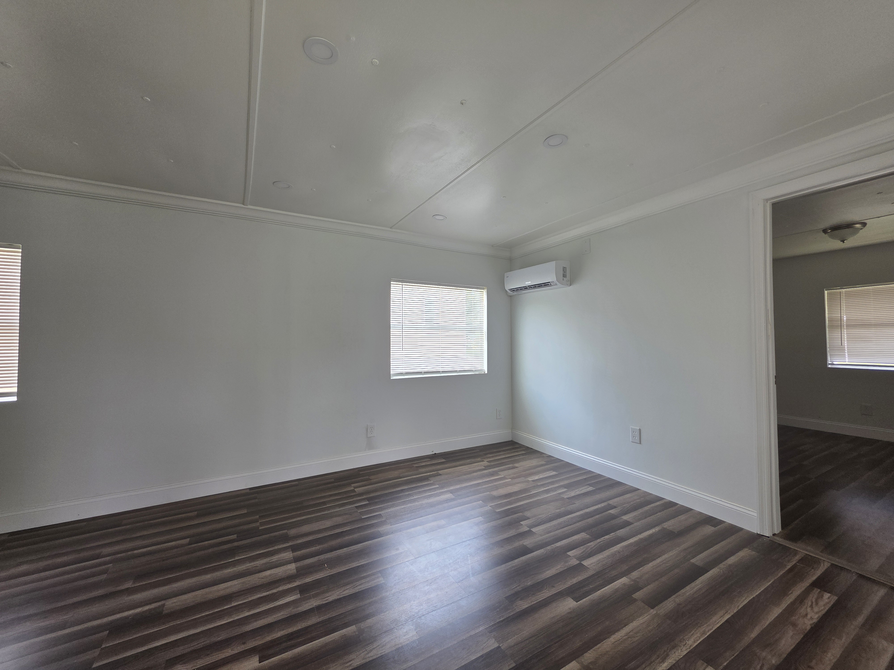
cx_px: 447
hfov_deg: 106.2
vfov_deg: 89.9
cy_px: 335
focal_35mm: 13
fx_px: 336
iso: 50
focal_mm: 2.2
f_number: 1.9
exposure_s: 1/120
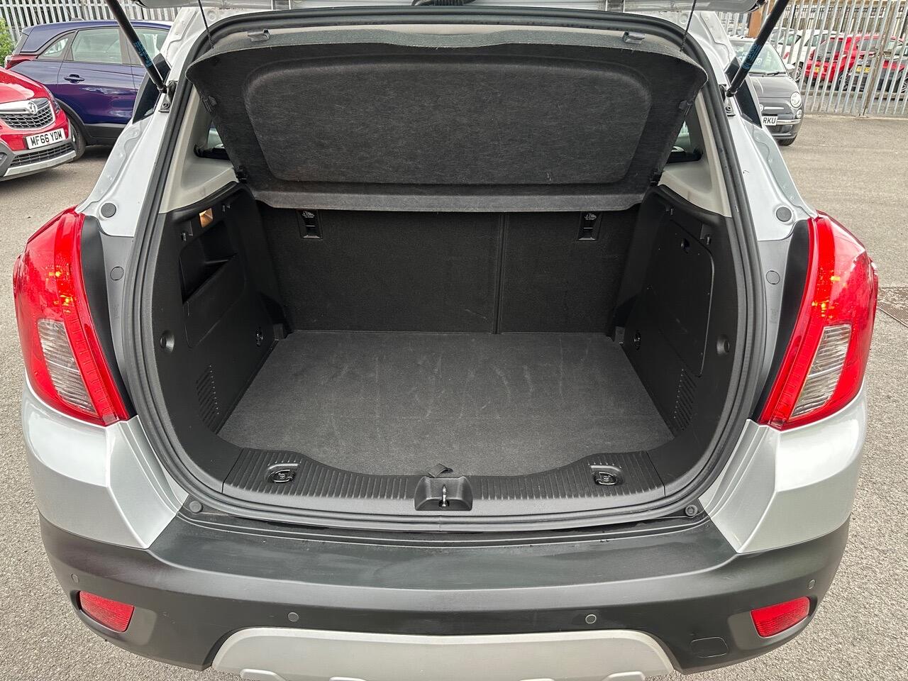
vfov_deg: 56.8
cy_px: 340
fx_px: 630
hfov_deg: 71.6
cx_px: 454
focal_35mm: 24
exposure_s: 1/60
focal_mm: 6.86
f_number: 1.78
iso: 320
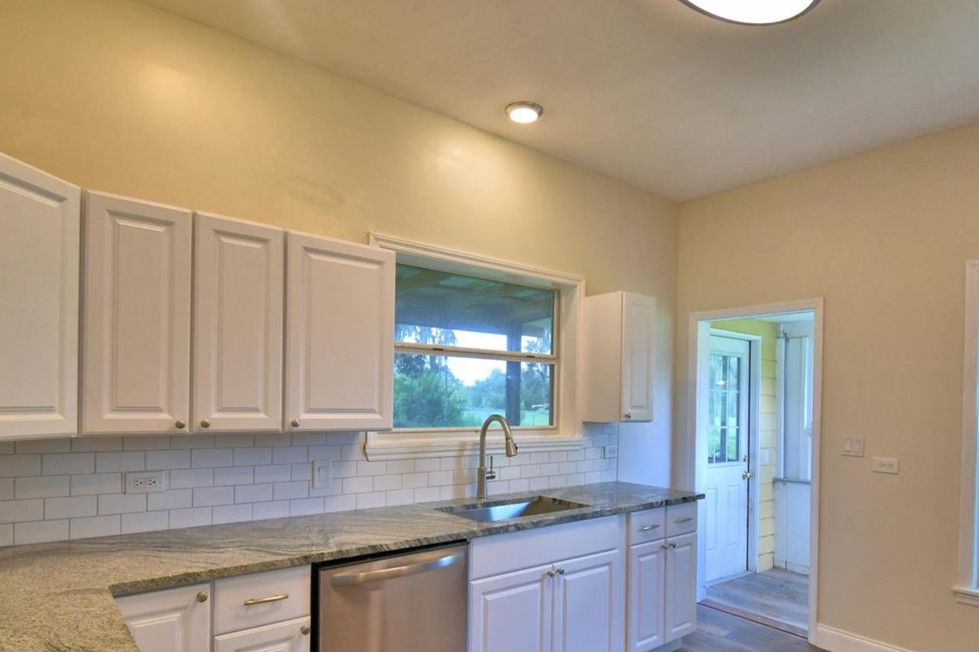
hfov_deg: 81.1
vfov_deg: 58.6
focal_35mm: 21
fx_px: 571
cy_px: 411
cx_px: 522
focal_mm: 10
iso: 360
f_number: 4.5
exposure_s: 1/125
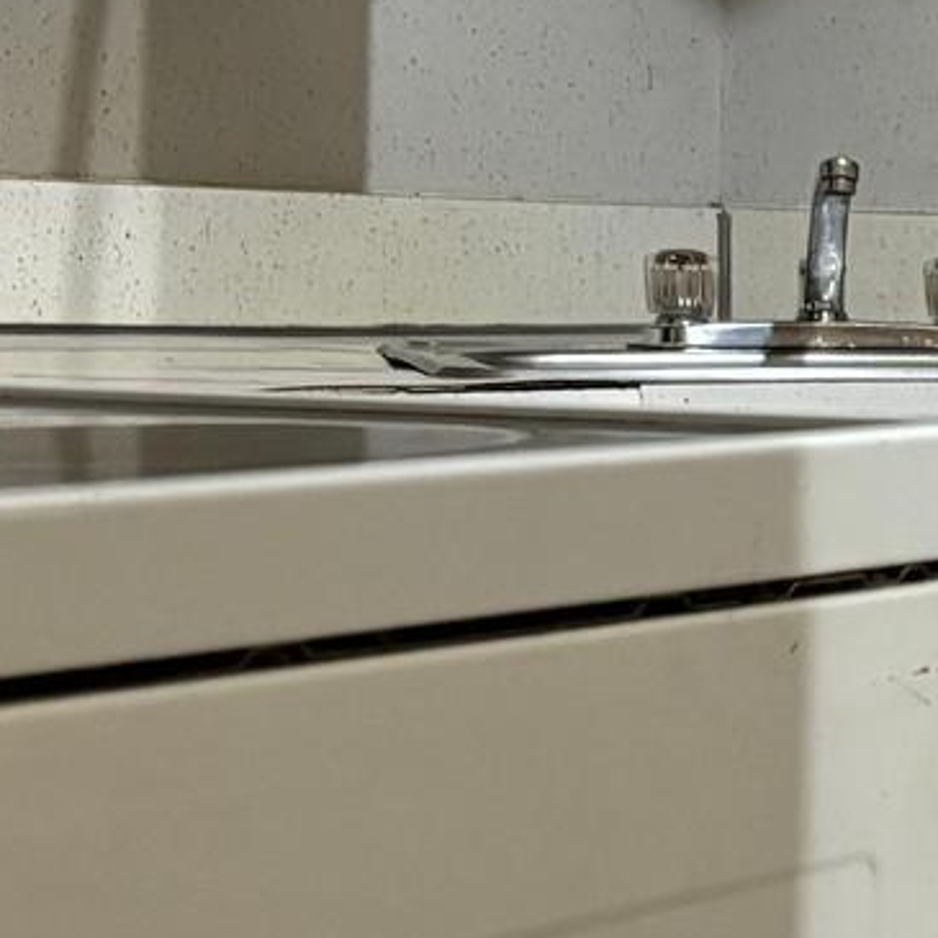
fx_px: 3955
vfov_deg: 13.5
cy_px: 254
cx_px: 1452
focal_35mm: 129
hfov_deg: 12.8
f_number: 1.6
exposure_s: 1/30
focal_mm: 5.96
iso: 500
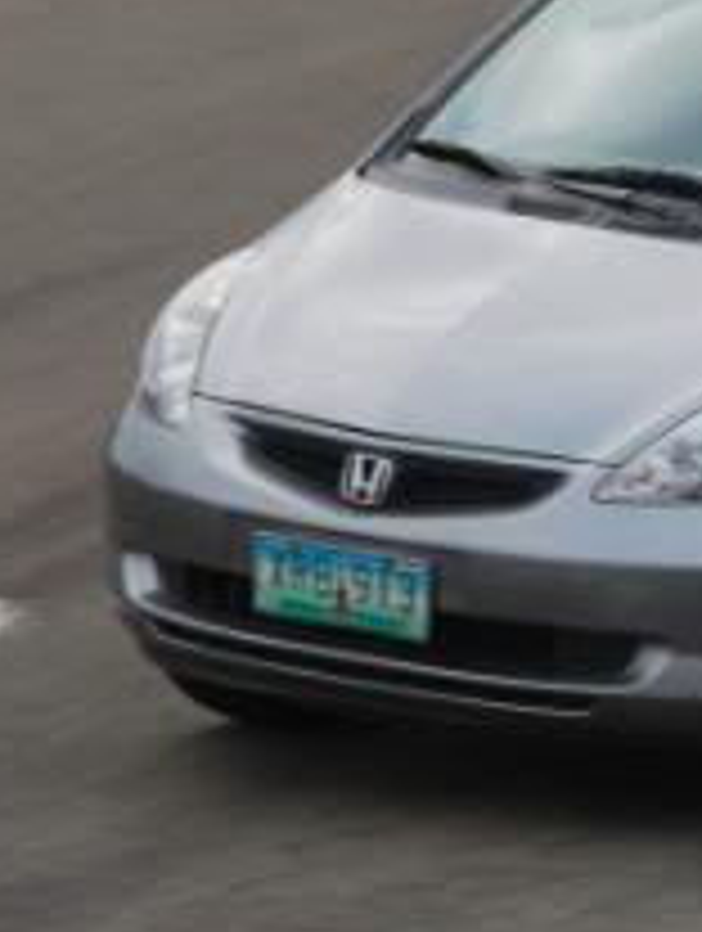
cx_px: 662
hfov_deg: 2.7
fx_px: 15028
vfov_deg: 3.5
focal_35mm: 557
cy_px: 153
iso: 200
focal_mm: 125
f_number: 7.1
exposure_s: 1/250
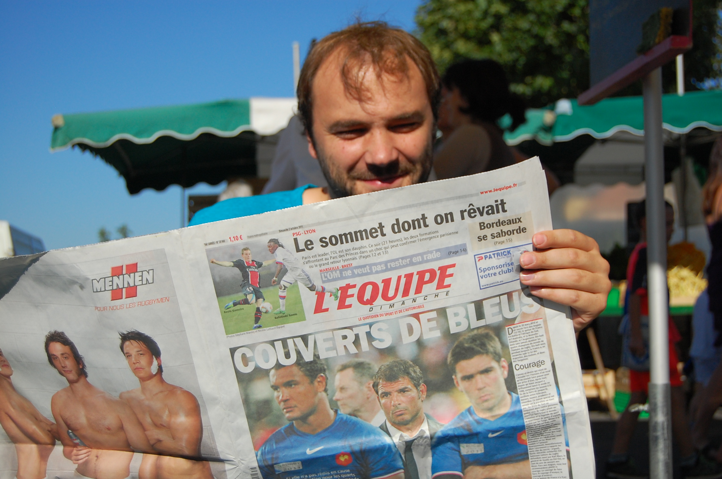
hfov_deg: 35.1
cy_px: 240
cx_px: 361
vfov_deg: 23.7
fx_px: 1141
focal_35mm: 57
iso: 400
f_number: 5
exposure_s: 1/3200
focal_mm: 38
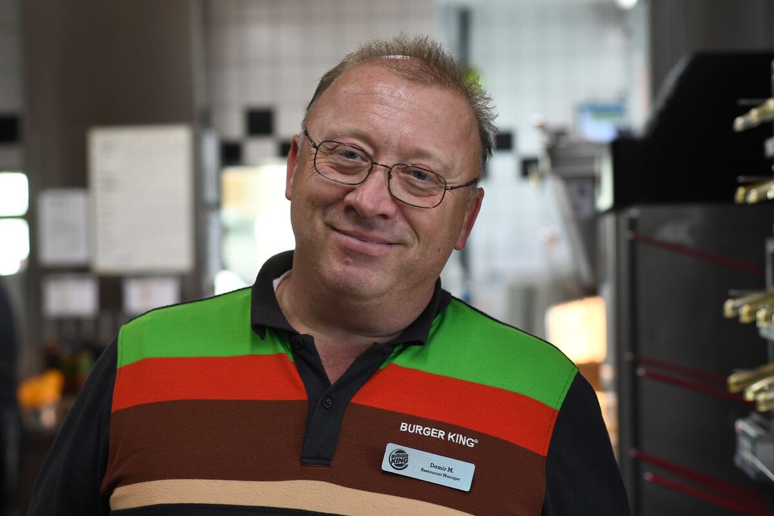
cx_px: 387
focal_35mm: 75
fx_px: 1612
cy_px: 258
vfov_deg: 18.2
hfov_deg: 27.0
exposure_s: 1/125
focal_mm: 50
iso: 400
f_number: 2.8
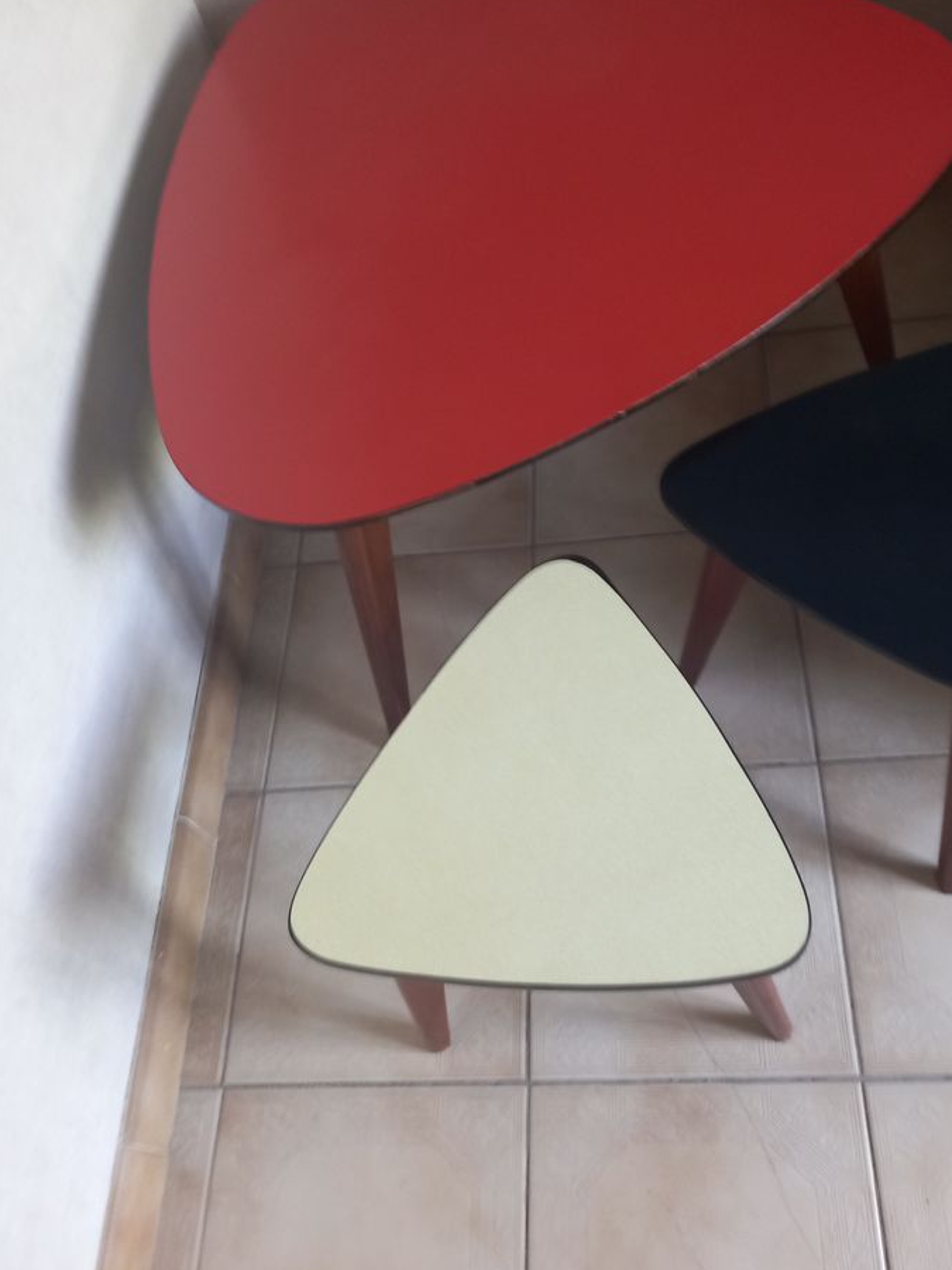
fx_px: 1100
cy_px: 628
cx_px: 522
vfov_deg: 60.0
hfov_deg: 46.7
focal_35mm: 30
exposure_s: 1/25
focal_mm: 4
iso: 320
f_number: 1.8
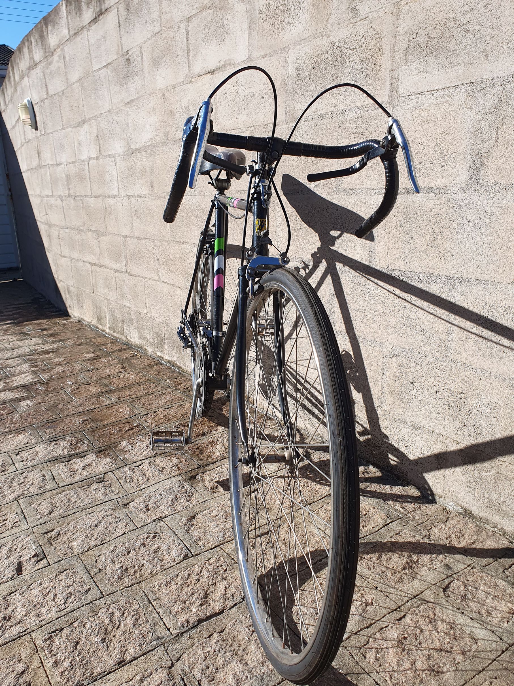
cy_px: 343
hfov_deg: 53.1
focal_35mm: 26
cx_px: 257
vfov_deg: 67.3
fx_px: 515
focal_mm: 4.32
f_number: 2.4
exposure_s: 1/1168
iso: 50
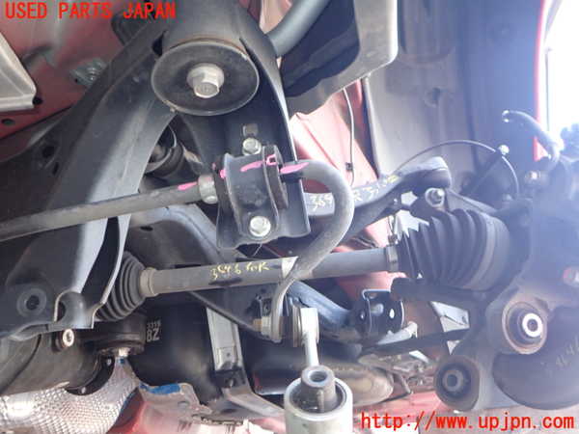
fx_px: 502
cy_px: 217
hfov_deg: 60.0
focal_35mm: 30
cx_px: 290
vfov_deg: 46.8
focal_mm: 5.4
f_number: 2.3
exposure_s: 1/40
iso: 200
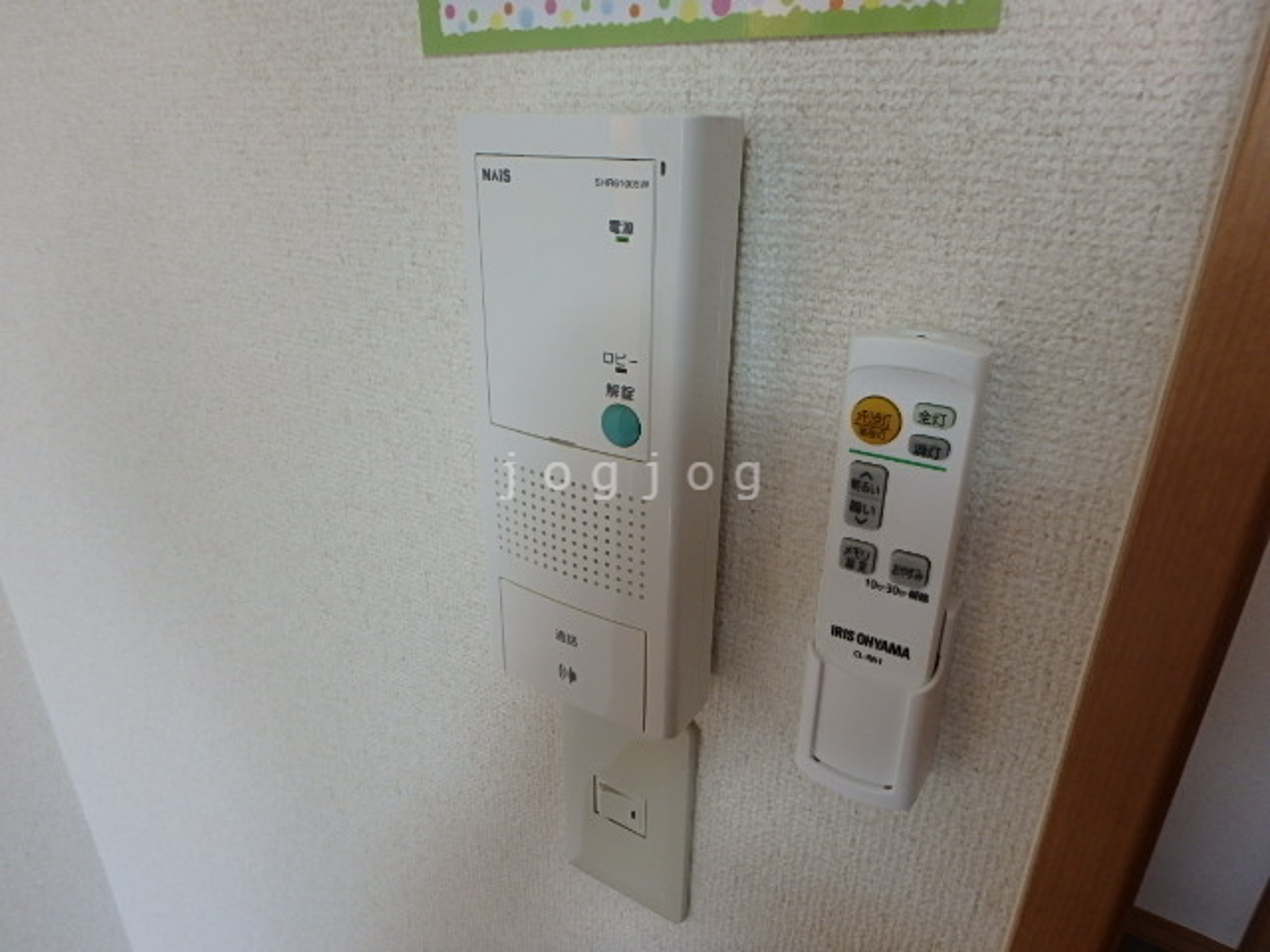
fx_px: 770
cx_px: 635
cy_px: 476
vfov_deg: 63.4
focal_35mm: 21
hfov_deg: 79.0
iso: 200
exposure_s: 1/30
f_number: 3.5
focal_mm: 3.7
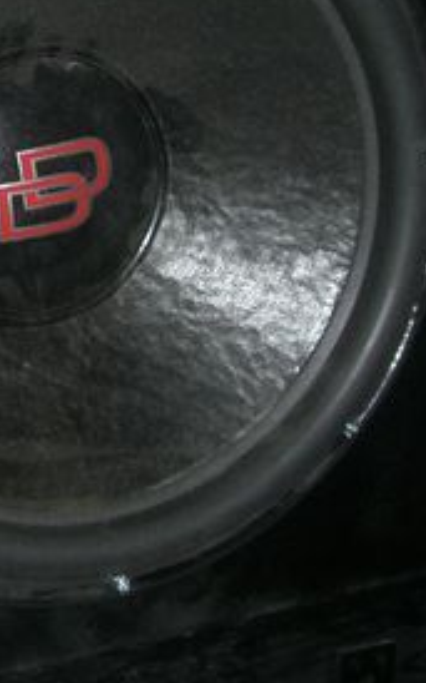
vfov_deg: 22.0
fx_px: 1748
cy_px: 247
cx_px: -321
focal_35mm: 94
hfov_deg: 12.7
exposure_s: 1/60
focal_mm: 6.2
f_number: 2.7
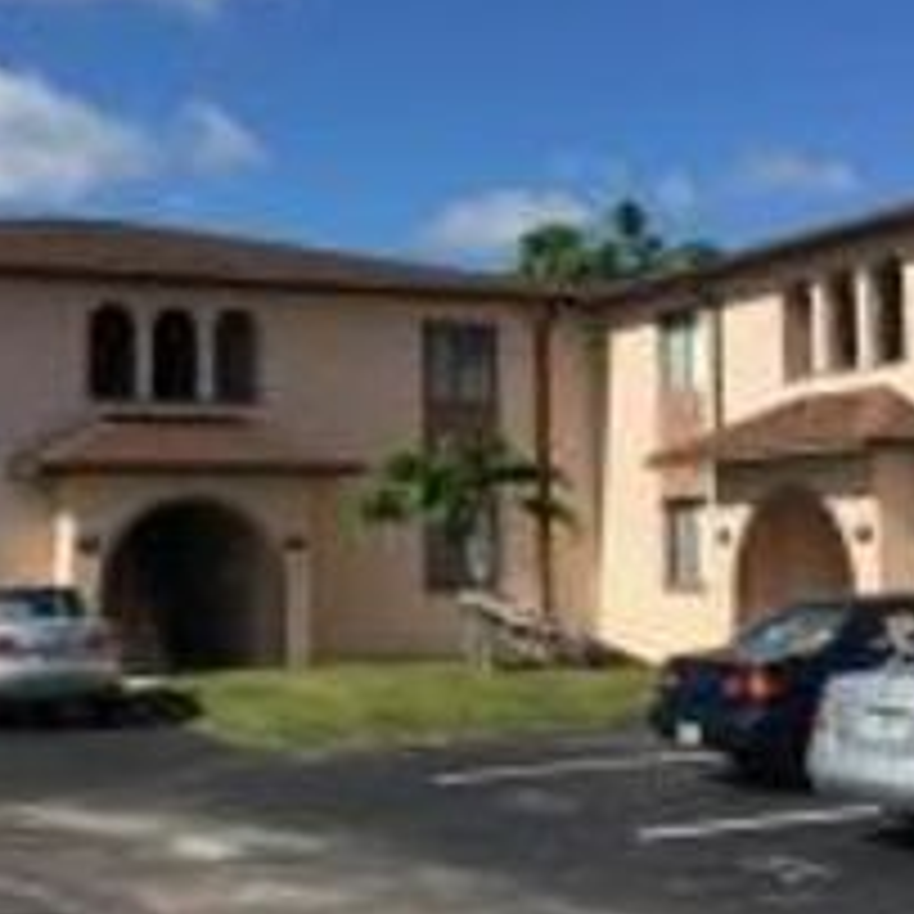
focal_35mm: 63
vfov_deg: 27.2
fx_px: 1882
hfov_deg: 27.3
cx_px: 383
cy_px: 371
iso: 32
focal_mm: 4.15
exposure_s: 1/3597
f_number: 2.2
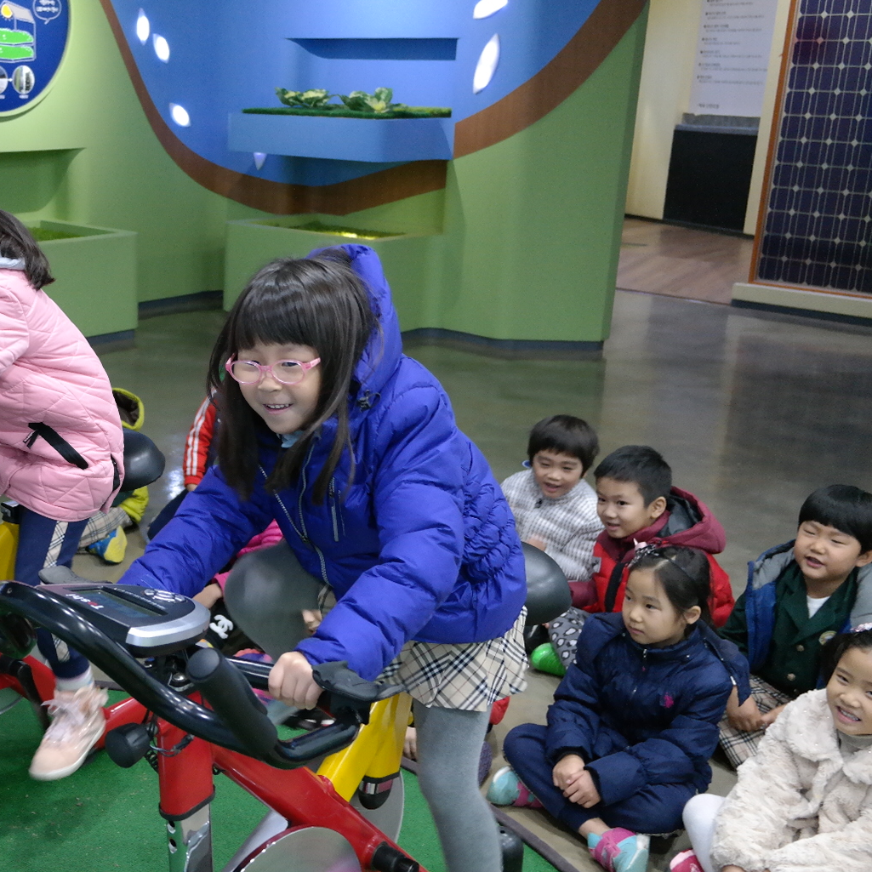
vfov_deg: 39.2
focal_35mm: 43
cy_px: 453
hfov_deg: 37.7
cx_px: 166
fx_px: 1225
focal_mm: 20
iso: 1600
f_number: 3.5
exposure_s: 1/40
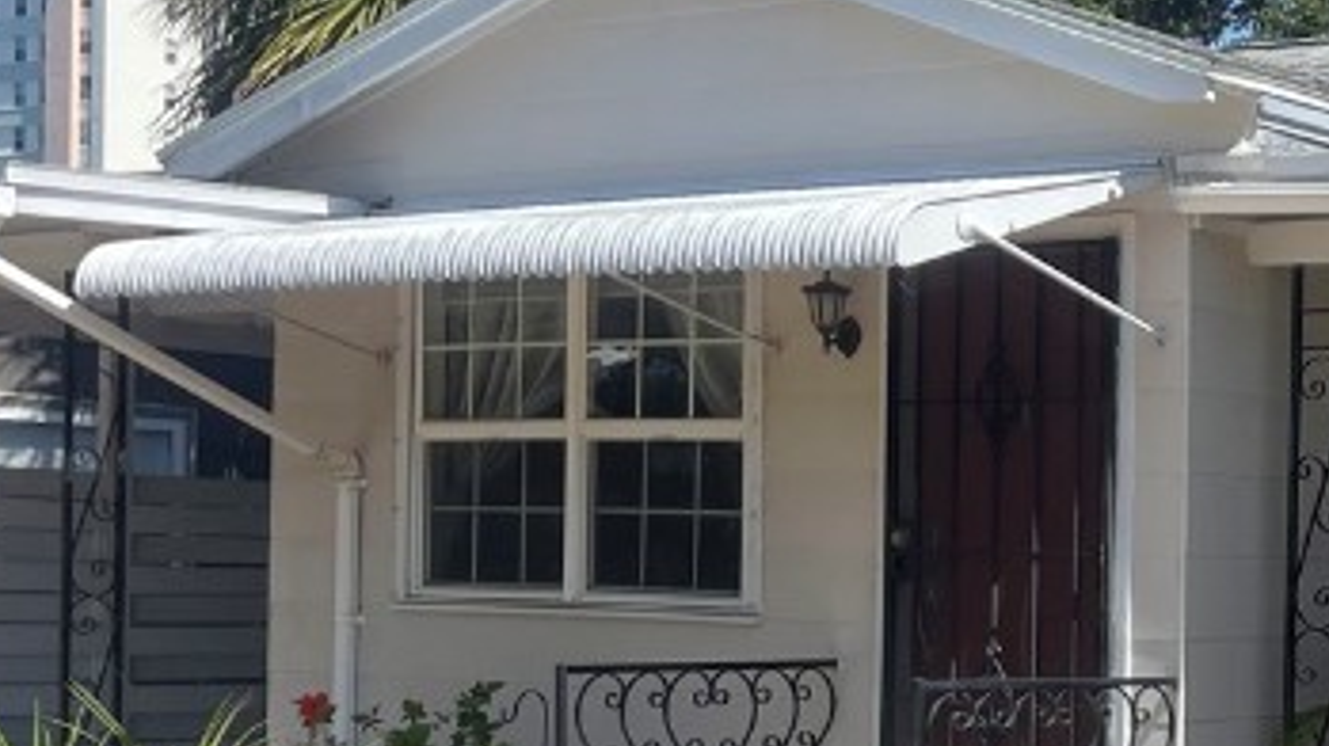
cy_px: 620
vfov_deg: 15.0
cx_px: 1470
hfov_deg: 24.7
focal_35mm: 80
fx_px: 2818
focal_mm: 5.1
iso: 32
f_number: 1.6
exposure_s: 1/2717
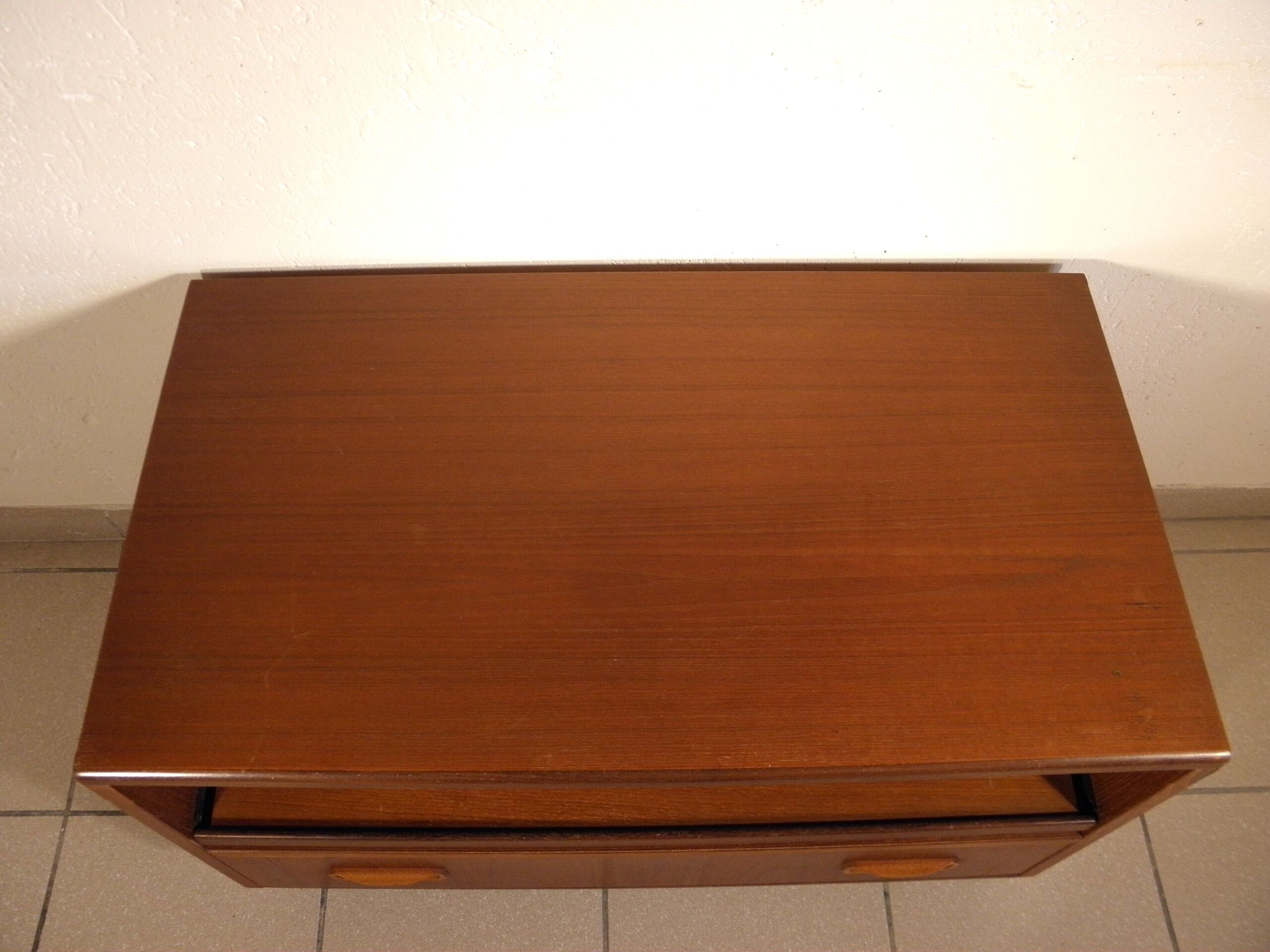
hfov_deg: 61.7
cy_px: 476
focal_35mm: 29
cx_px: 635
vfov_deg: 48.2
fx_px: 1064
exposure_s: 1/30
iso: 200
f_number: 3.5
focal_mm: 5.2
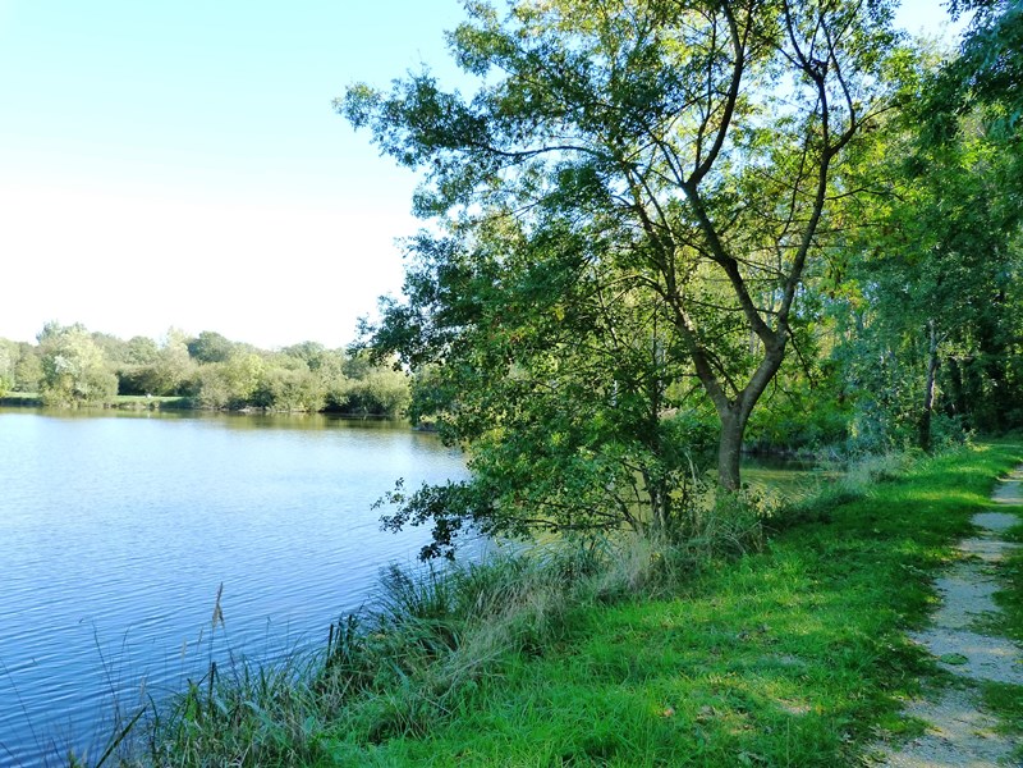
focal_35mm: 25
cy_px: 384
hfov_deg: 69.4
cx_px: 512
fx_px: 739
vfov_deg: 54.9
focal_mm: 4.5
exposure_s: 1/125
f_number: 3.6
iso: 200
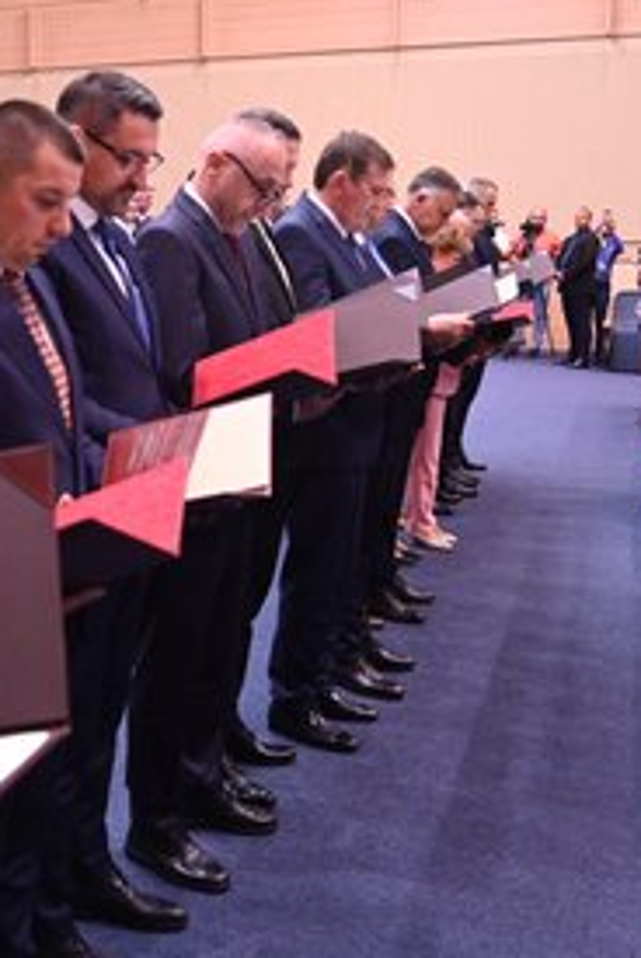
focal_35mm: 49
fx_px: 1305
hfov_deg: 26.9
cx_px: 108
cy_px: 395
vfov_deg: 40.2
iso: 5000
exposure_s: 1/200
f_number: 4
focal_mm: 27
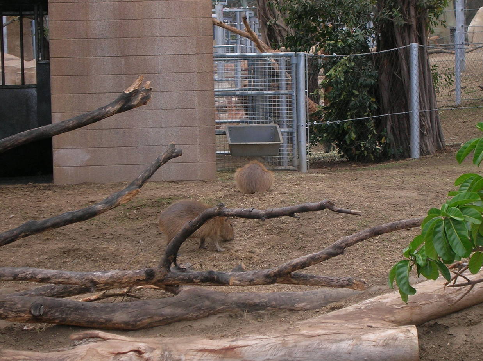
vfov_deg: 11.2
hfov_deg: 14.9
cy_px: 214
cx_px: 262
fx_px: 1840
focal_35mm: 132
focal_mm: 17.1
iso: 56
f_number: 4.9
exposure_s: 1/30
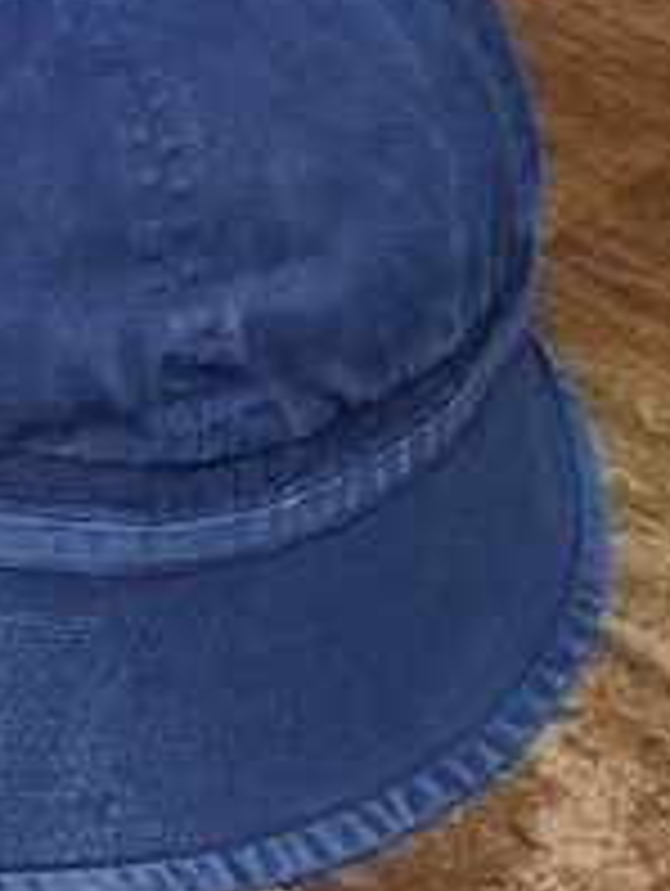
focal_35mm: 129
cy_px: 160
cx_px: 18
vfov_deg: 15.2
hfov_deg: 11.4
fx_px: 3322
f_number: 1.78
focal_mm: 6.76
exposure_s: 1/24
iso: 640
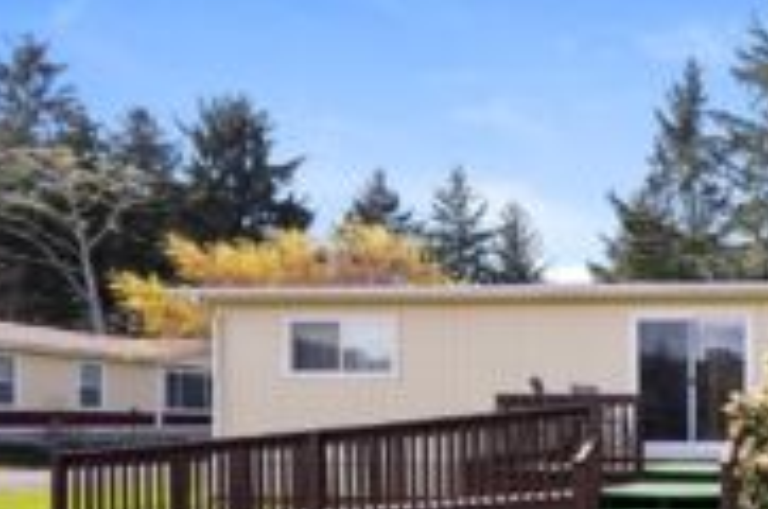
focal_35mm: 31
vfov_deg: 40.0
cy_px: 426
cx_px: 781
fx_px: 660
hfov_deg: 48.7
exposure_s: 1/200
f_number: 9
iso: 400
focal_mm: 14
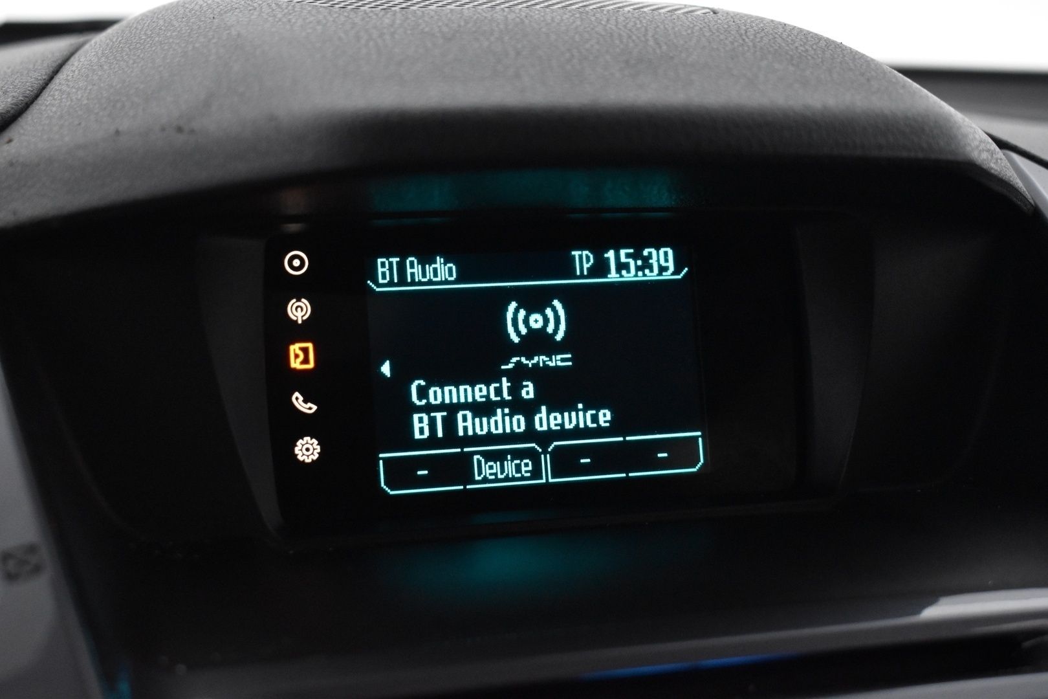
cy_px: 350
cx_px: 524
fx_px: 1747
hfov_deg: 33.4
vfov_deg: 22.6
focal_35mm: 60
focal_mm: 40
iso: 3200
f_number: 4.8
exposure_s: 1/60
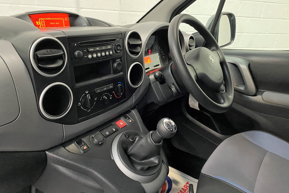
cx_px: 148
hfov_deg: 65.5
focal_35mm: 28
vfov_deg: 46.4
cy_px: 93
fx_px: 225
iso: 640
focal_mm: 4.25
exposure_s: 1/25
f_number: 1.8
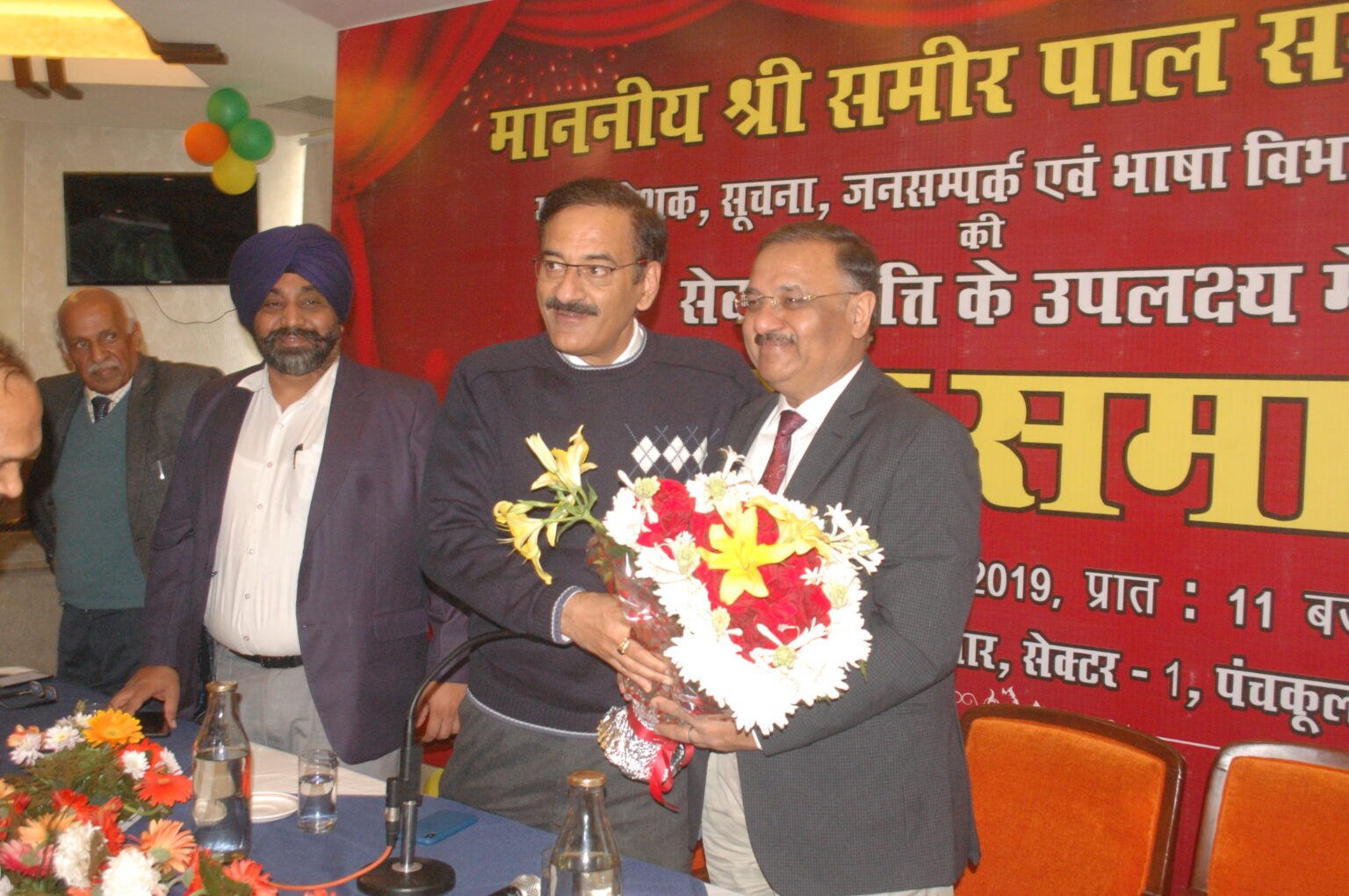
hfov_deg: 49.6
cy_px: 448
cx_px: 674
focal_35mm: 39
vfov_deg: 34.1
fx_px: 1460
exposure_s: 1/60
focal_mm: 26
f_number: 5
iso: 1600
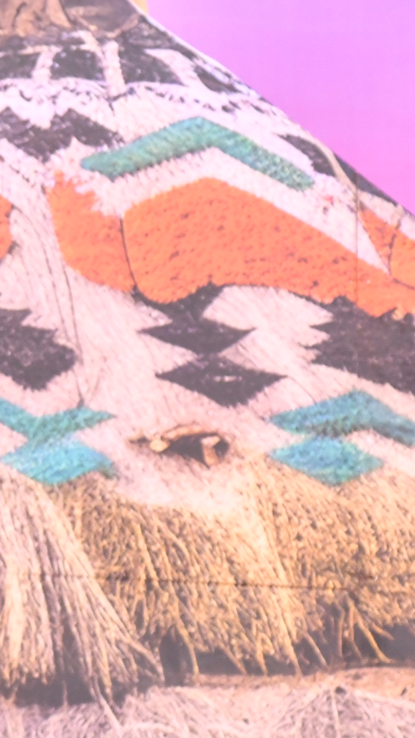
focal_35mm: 358
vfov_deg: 6.0
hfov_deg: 3.4
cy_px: 693
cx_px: -63
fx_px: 7003
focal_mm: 92
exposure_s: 1/125
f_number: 4.5
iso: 2000
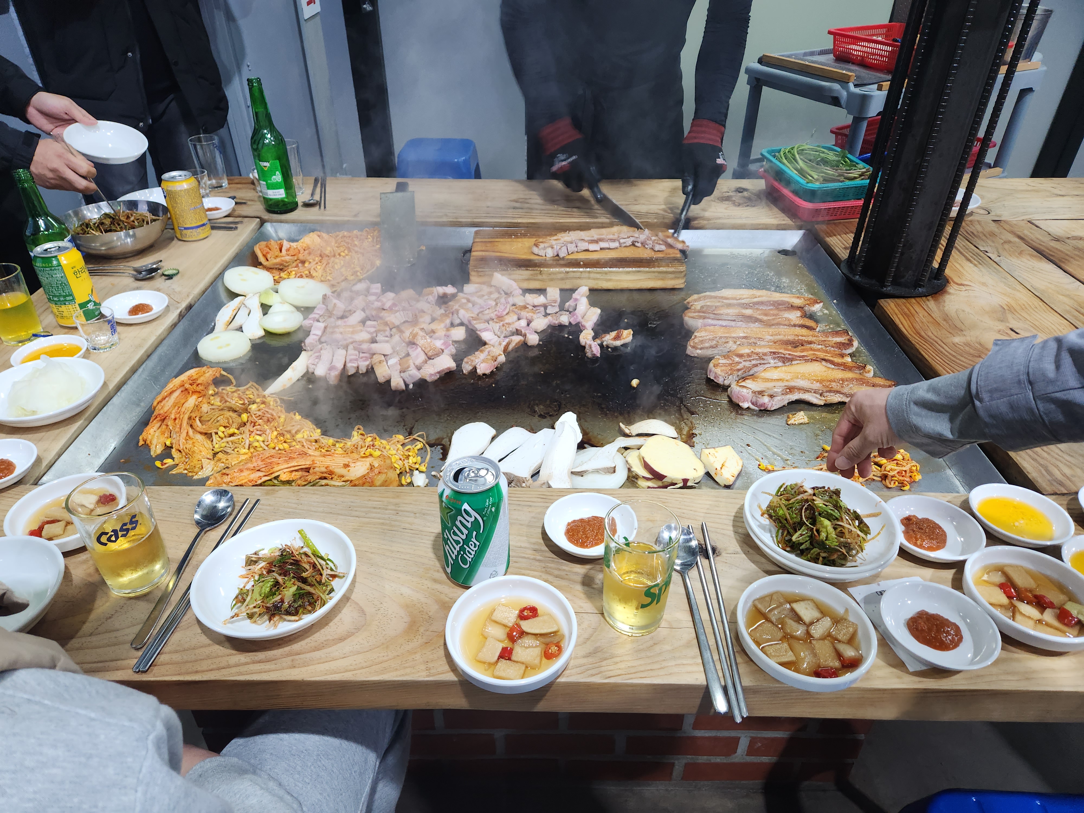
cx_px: 542
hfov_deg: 73.9
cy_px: 406
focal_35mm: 23
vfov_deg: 58.9
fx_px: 720
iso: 200
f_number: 1.8
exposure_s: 1/120
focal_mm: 5.4
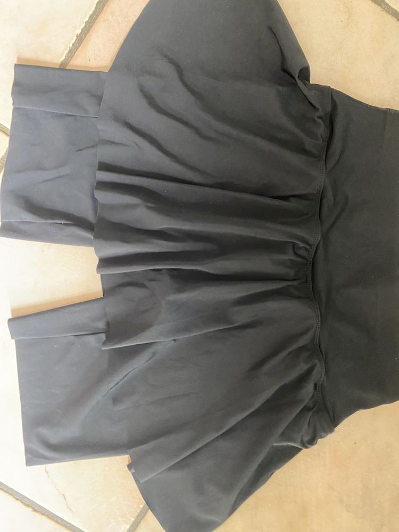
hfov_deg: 53.1
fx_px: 400
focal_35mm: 26
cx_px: 200
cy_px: 266
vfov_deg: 67.3
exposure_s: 1/33
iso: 640
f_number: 1.8
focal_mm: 4.25
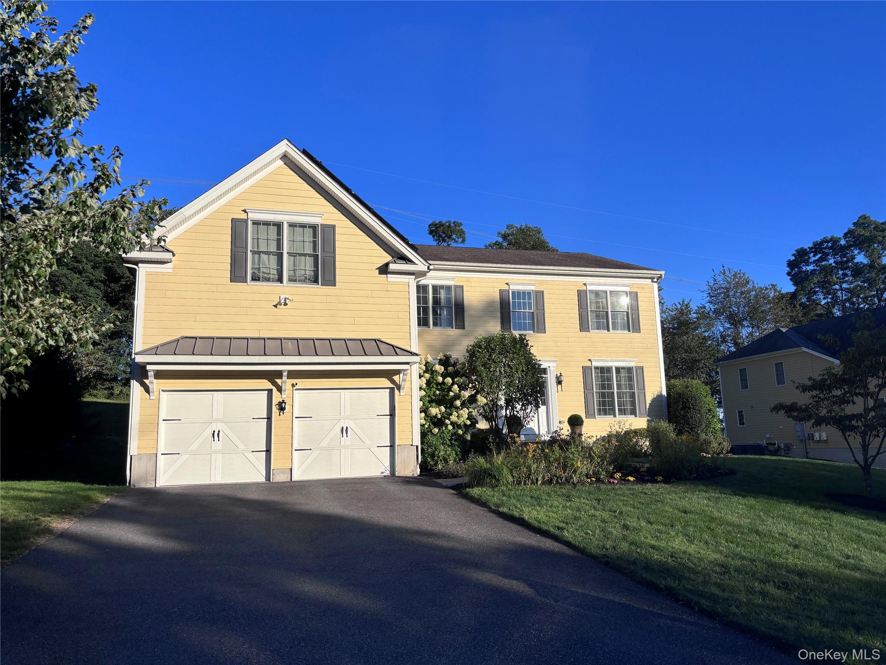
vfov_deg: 53.1
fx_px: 665
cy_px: 332
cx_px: 443
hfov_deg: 67.3
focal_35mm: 26
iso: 50
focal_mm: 5.96
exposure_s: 1/4082
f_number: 1.6
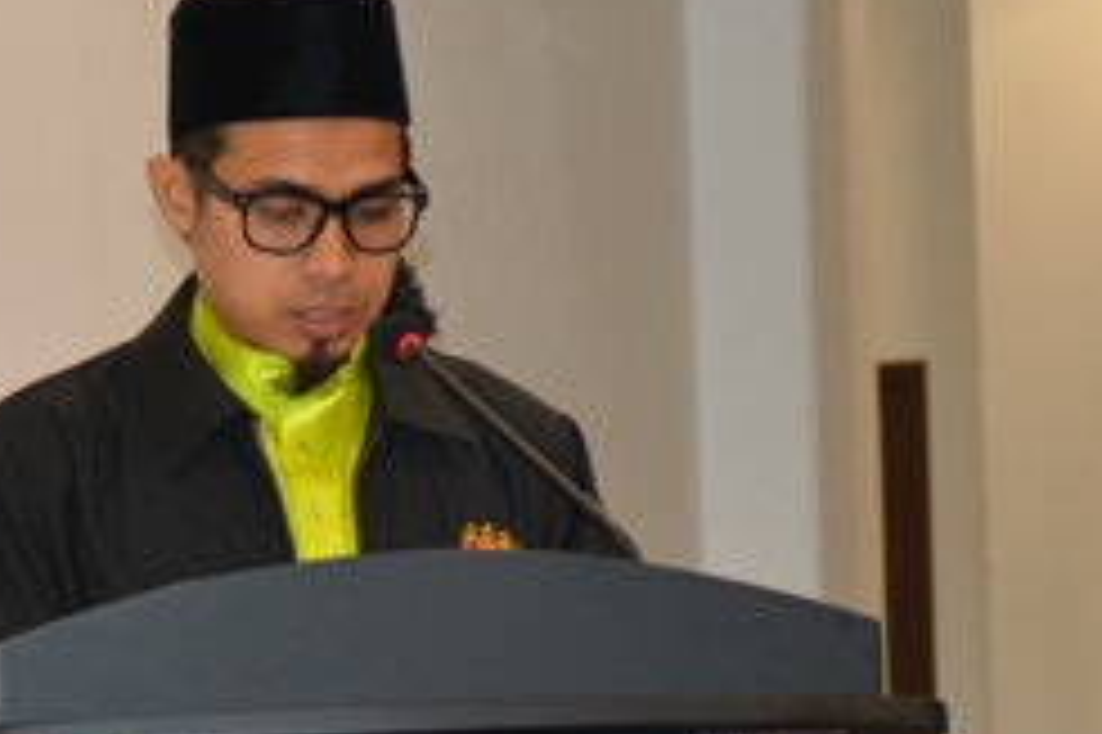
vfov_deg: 7.0
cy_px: 754
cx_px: 864
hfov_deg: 10.5
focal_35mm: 196
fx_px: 5996
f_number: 4.8
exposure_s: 1/60
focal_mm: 50
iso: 560
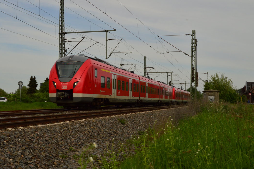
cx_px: 120
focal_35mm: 55
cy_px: 81
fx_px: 388
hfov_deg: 36.3
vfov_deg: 24.6
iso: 400
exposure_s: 1/1600
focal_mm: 32
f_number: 9
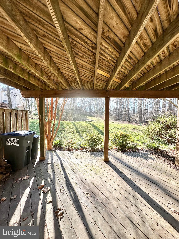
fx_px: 97
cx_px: 90
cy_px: 120
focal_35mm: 14
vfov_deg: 102.1
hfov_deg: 85.7
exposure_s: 1/367
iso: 40
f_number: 2.2
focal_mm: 2.22
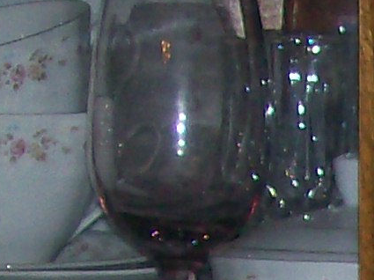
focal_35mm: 375
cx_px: 937
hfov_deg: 5.1
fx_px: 4048
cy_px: 917
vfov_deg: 3.8
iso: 80
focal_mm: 9.4
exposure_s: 1/83.6
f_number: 3.4
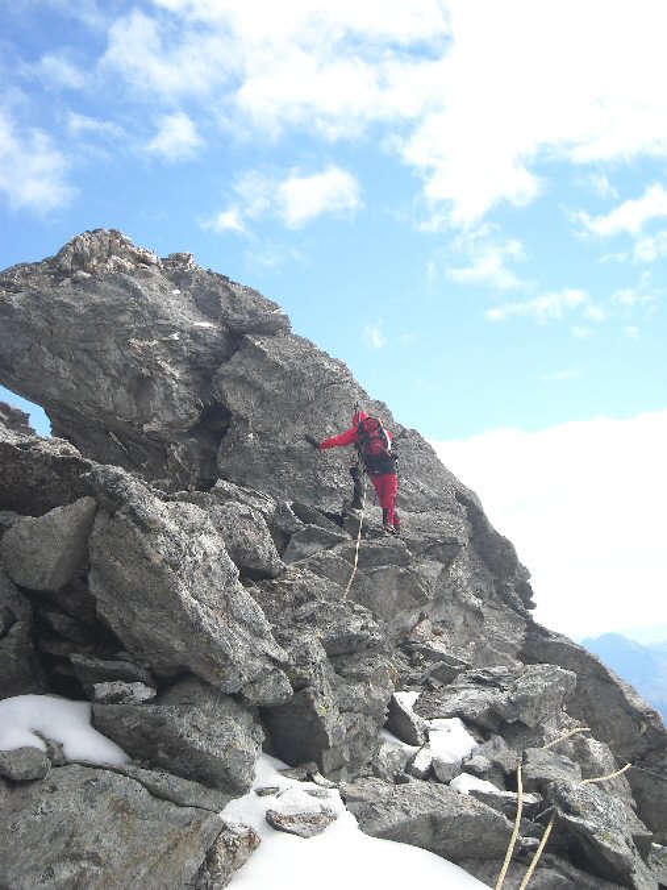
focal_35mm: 49
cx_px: 334
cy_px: 445
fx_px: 1259
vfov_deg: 38.9
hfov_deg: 29.7
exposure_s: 1/148
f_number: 6.3
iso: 64
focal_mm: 7.92
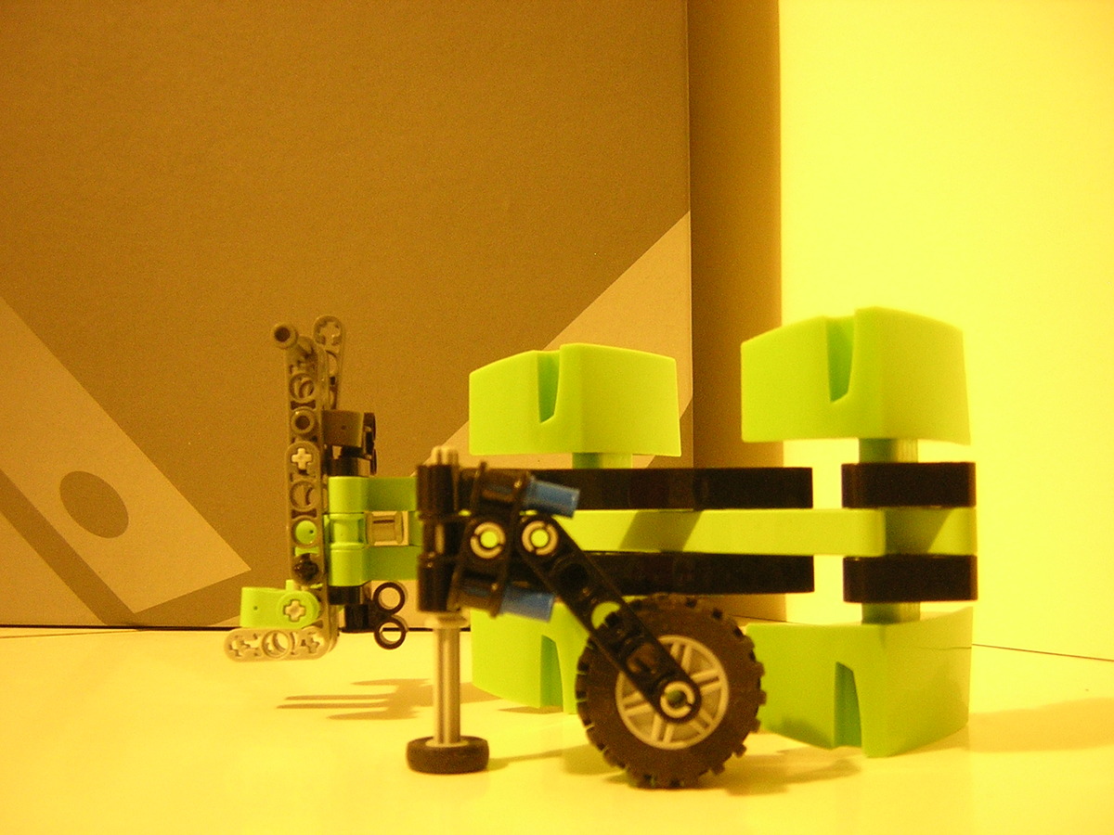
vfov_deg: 39.7
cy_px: 418
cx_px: 557
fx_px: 1159
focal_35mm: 36
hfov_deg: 51.4
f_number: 2.6
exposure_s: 1/3.2
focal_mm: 4.7
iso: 400
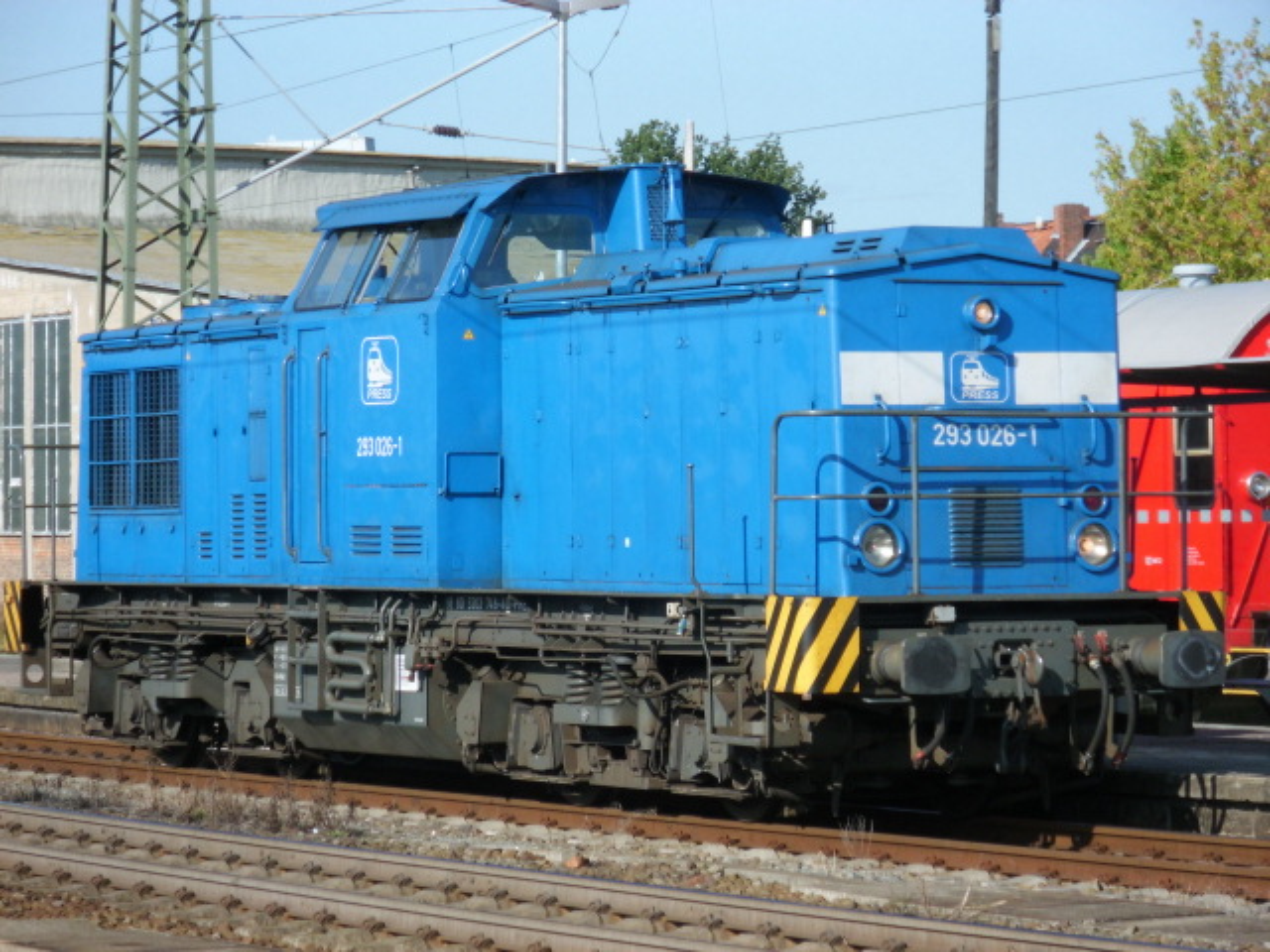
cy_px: 476
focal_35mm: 149
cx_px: 635
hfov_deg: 13.3
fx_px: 5467
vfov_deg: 10.0
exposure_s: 1/346
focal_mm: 26.6
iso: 100
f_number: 5.8
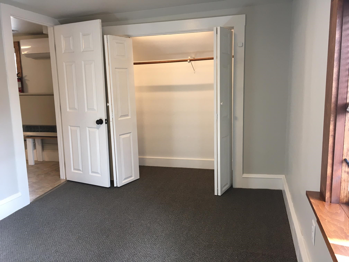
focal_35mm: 29
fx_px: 292
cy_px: 131
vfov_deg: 48.2
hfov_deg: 61.7
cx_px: 174
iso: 64
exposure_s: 1/30
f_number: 2.2
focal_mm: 4.15
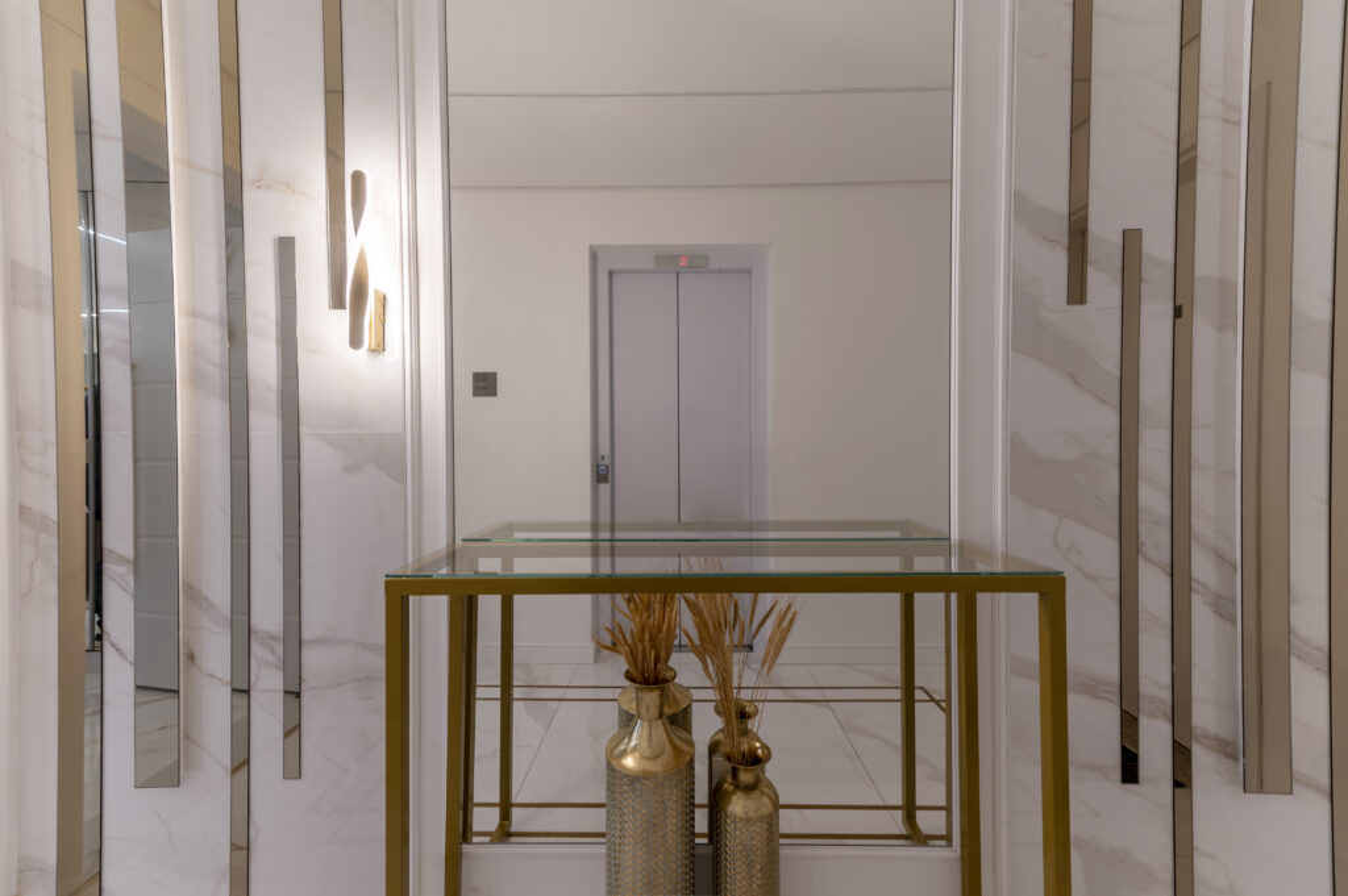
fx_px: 524
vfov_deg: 81.1
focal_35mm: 14
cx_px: 674
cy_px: 448
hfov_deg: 104.3
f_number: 2.8
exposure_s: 1/100
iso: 320
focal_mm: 14
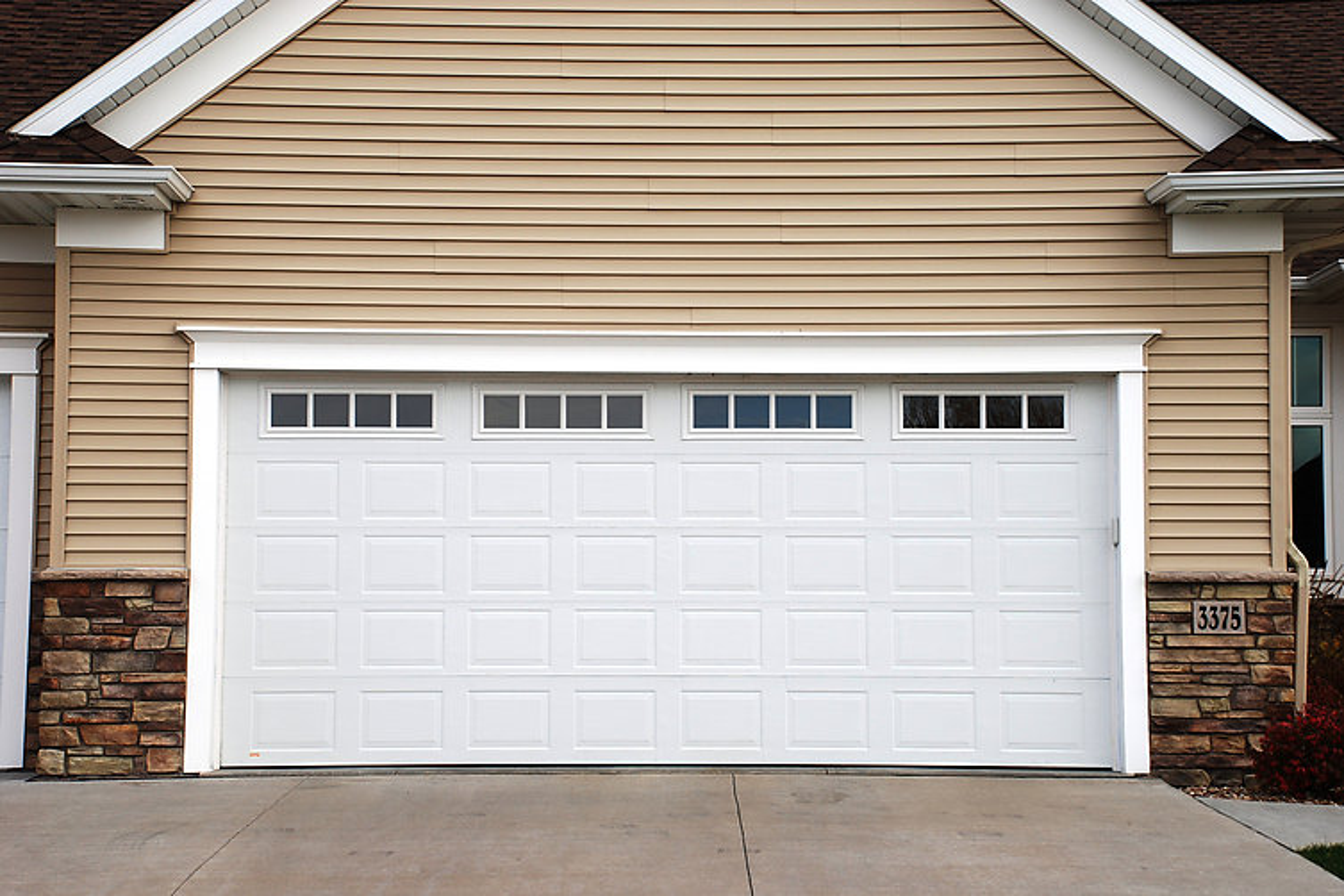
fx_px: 2464
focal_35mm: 66
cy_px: 448
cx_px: 672
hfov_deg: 30.5
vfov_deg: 20.6
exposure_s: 1/250
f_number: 8
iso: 100
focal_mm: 44
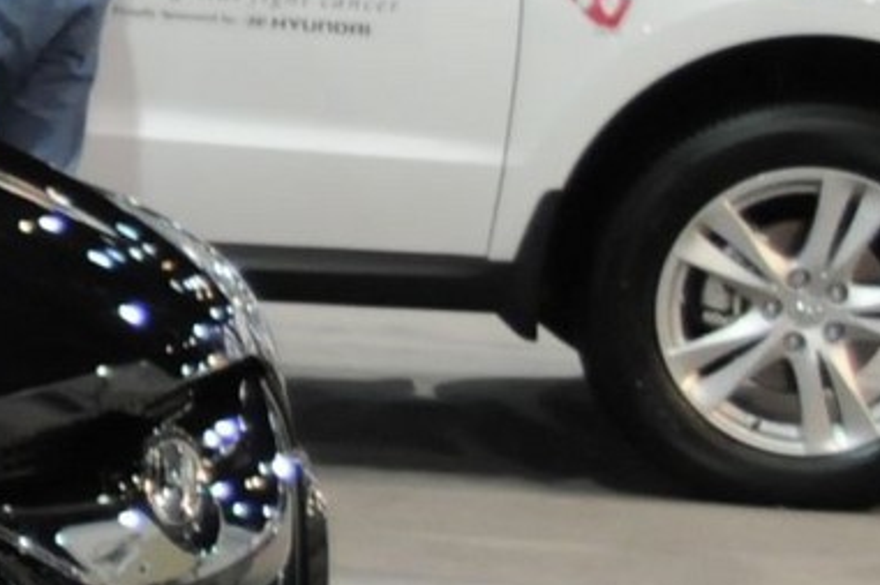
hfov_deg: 7.6
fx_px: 5761
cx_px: -1762
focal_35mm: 236
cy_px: 114
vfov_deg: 5.8
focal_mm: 24
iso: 800
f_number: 4
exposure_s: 1/30
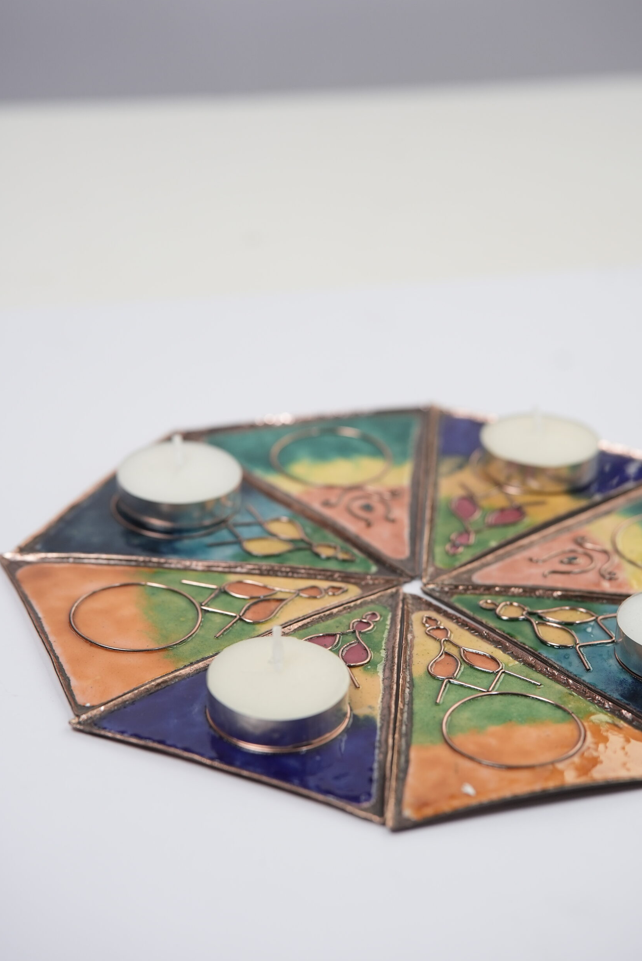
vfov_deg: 26.0
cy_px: 485
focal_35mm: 78
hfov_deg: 17.5
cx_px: 332
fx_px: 2084
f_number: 4.5
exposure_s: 1/500
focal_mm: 75
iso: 640
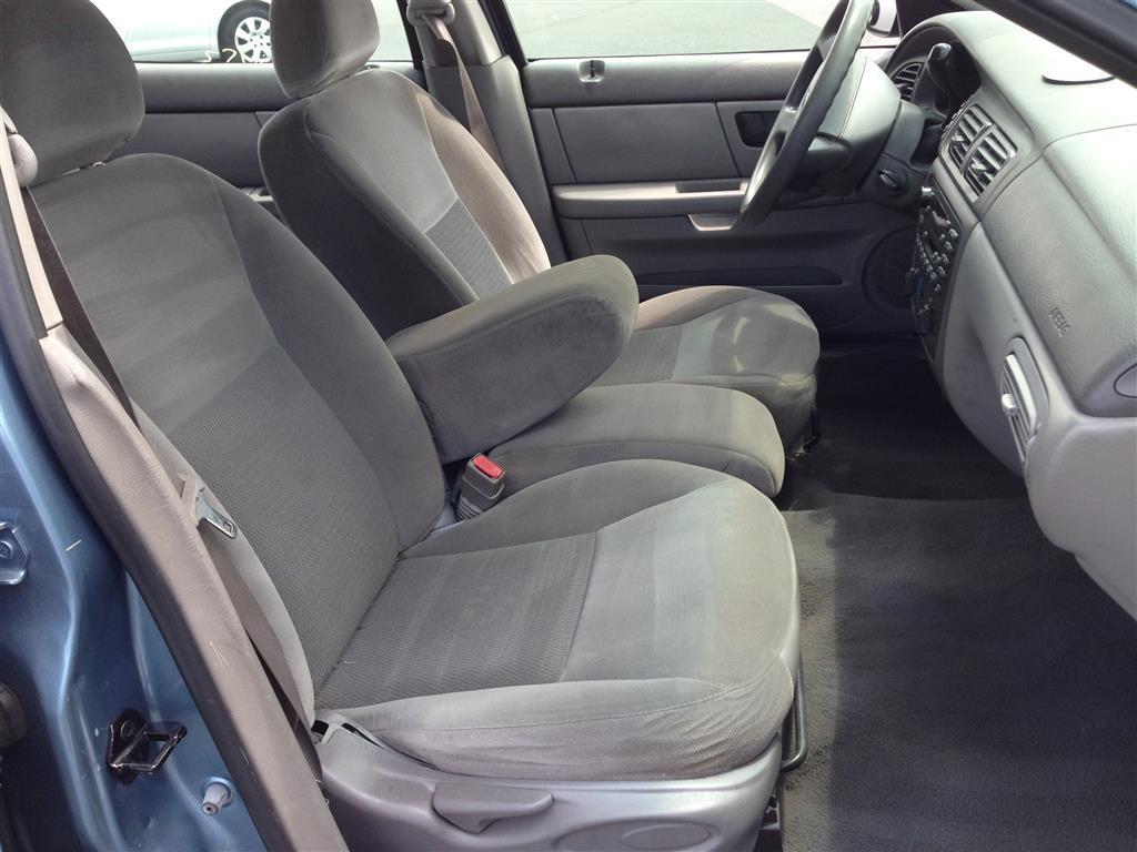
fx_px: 1084
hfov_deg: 55.4
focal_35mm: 33
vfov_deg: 42.9
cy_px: 426
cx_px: 568
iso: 50
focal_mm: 4.13
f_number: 2.4
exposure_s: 1/170
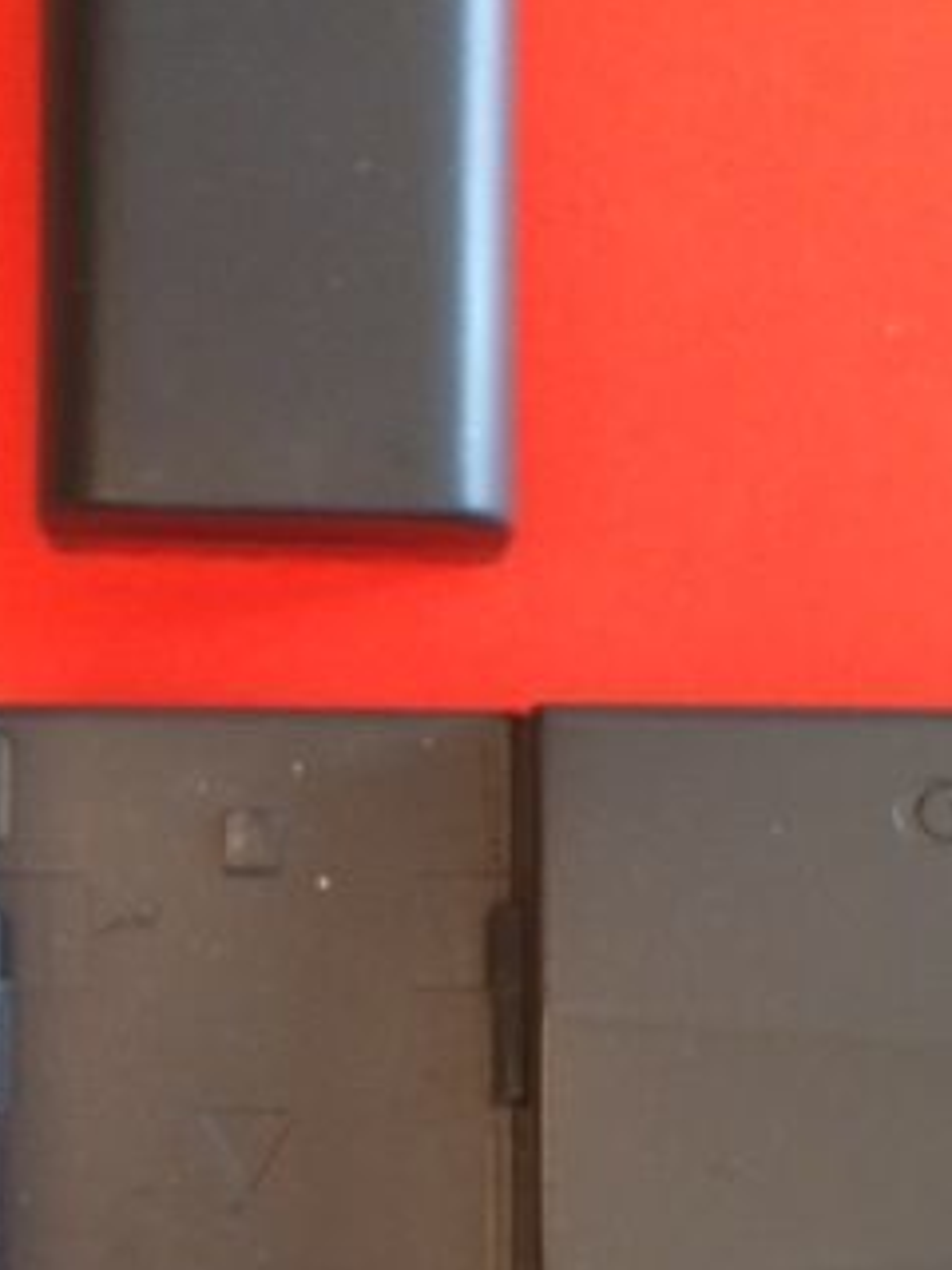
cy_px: 865
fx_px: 2200
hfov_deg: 24.4
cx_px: 543
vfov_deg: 31.9
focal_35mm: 60
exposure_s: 1/15
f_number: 2.2
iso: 320
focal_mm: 4.12
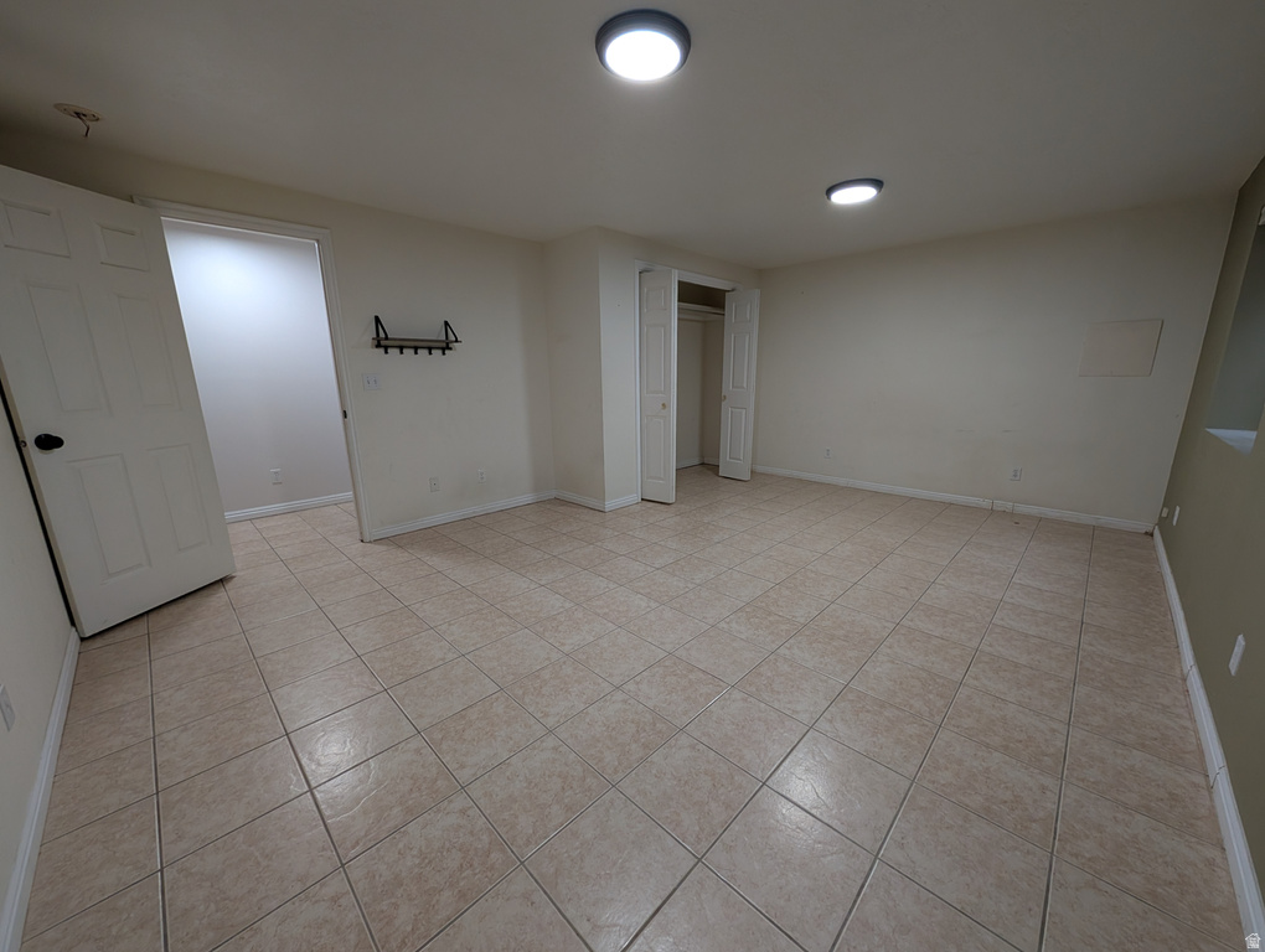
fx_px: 439
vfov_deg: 94.6
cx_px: 632
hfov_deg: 110.5
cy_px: 476
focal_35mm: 12
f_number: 1.7
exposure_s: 1/71.6
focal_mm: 2.02
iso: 122
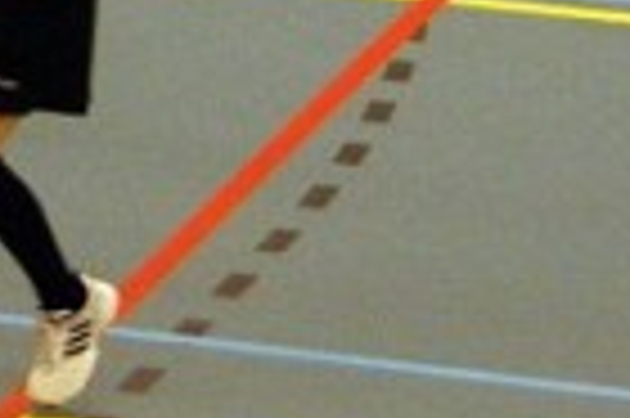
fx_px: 6657
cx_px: -886
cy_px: -375
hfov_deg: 5.2
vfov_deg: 3.6
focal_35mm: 381
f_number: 4.5
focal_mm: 45
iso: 800
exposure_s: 1/100
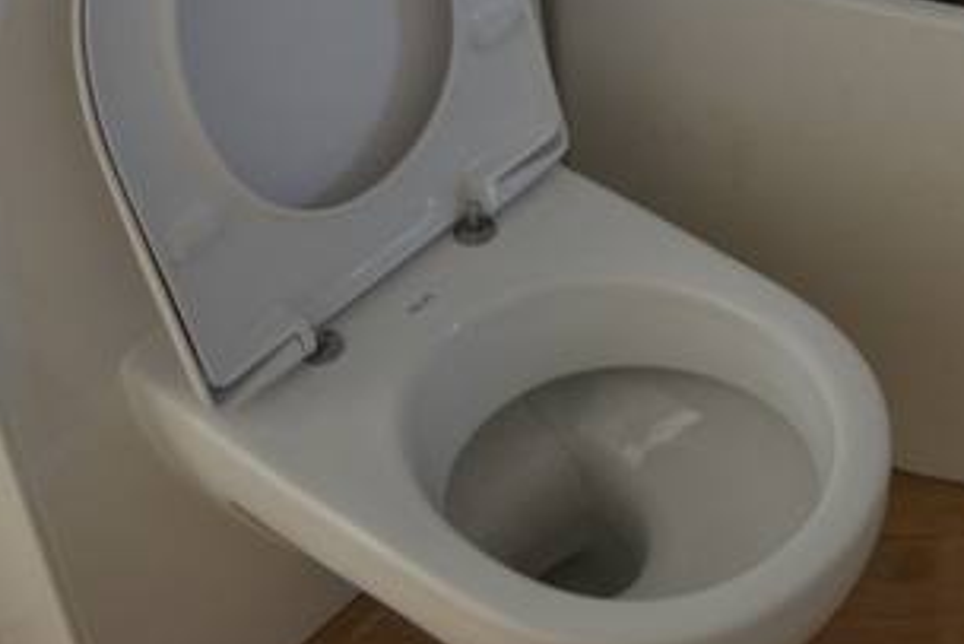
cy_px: -246
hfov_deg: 23.7
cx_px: 1069
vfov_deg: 16.0
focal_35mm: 80
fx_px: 2143
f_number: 3.5
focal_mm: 18
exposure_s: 1/50
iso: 800
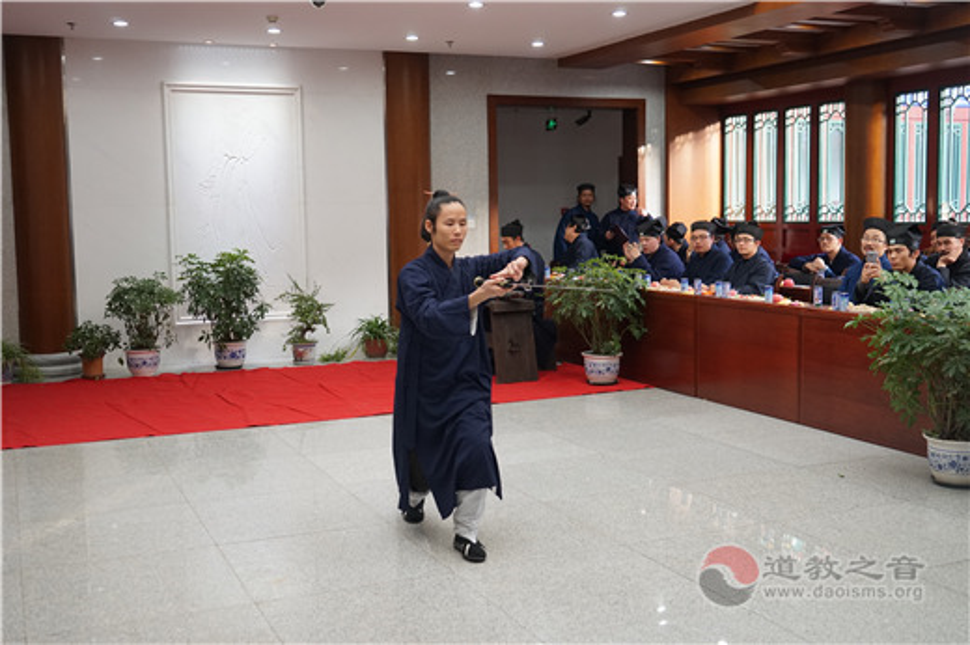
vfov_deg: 34.2
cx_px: 485
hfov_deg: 49.6
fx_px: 1050
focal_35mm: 39
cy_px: 322
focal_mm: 39
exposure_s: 1/60
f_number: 4
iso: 1000
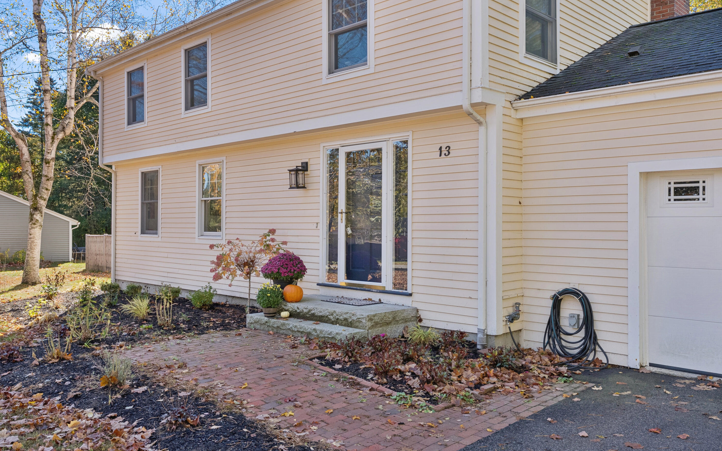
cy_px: 233
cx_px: 361
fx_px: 590
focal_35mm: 30
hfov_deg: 62.9
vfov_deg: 41.8
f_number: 7.1
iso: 320
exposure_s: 1/160
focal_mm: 29
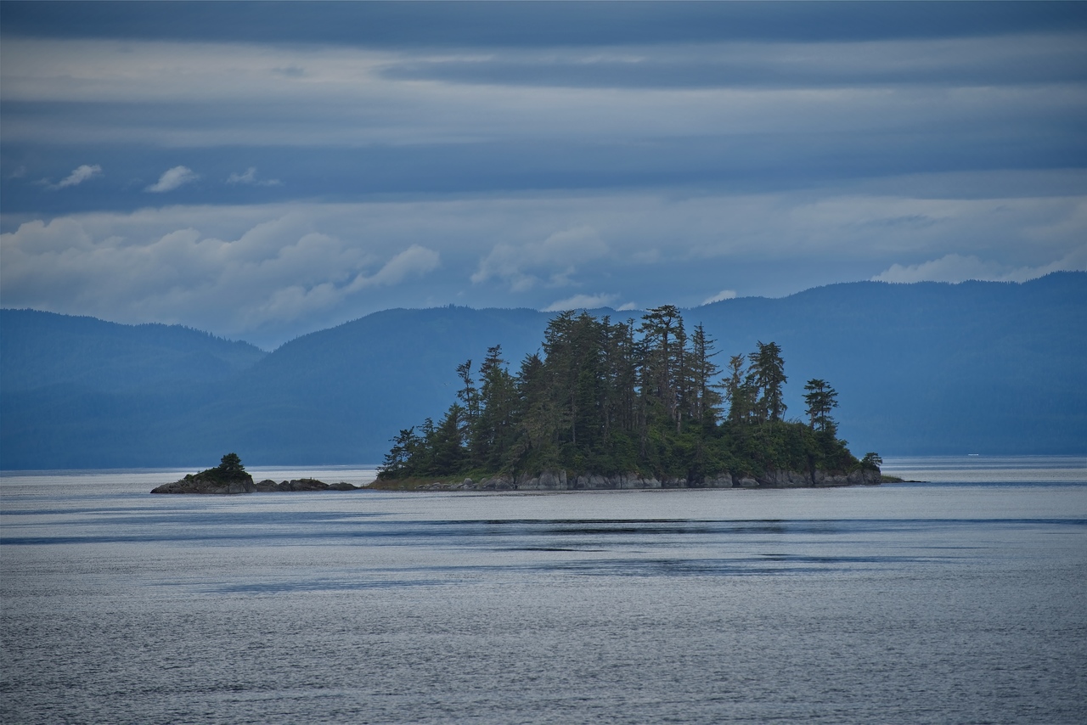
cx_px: 544
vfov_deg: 6.2
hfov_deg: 9.4
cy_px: 362
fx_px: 6644
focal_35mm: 220
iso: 100
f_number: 8
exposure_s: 1/500
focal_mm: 220
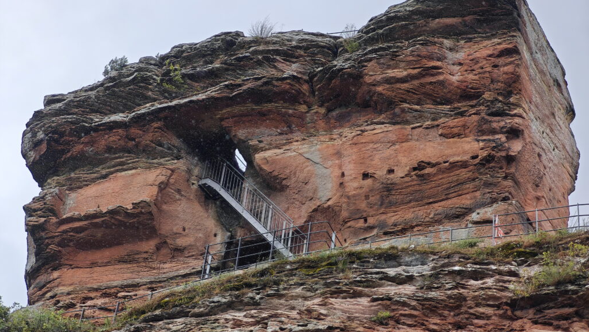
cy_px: 167
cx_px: 294
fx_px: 1281
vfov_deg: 14.7
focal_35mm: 82
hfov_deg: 25.9
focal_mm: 12.28
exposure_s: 1/1672
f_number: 1.8
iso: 50
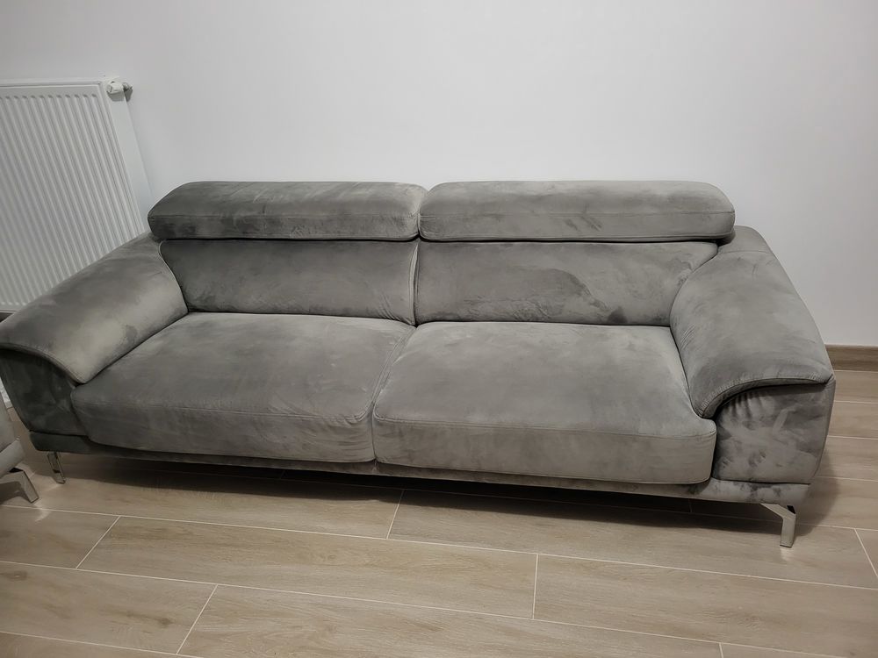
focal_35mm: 26
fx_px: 659
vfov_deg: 53.1
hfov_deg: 67.3
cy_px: 329
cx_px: 439
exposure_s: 1/33
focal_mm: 5.4
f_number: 1.8
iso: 640
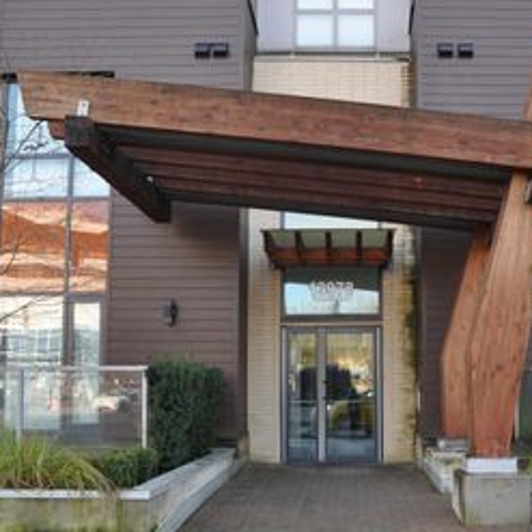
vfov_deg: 38.4
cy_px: 306
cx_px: 379
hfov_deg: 37.8
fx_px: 763
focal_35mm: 44
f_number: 5.6
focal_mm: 17
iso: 200
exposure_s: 1/125
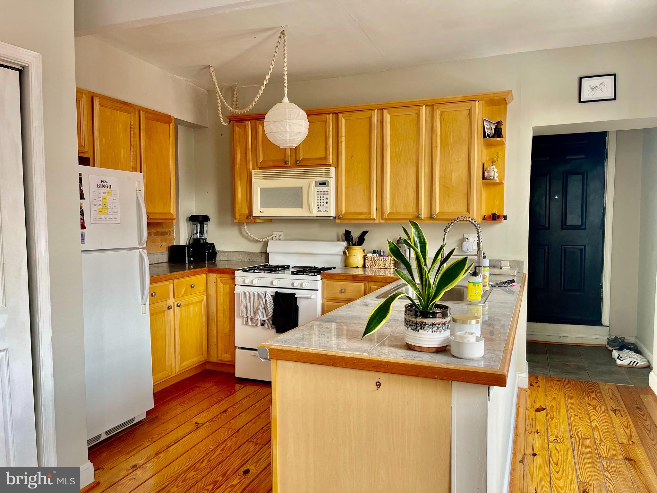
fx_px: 474
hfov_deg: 69.4
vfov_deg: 54.9
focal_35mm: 25
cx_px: 328
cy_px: 246
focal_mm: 5.1
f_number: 1.6
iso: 100
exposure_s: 1/121
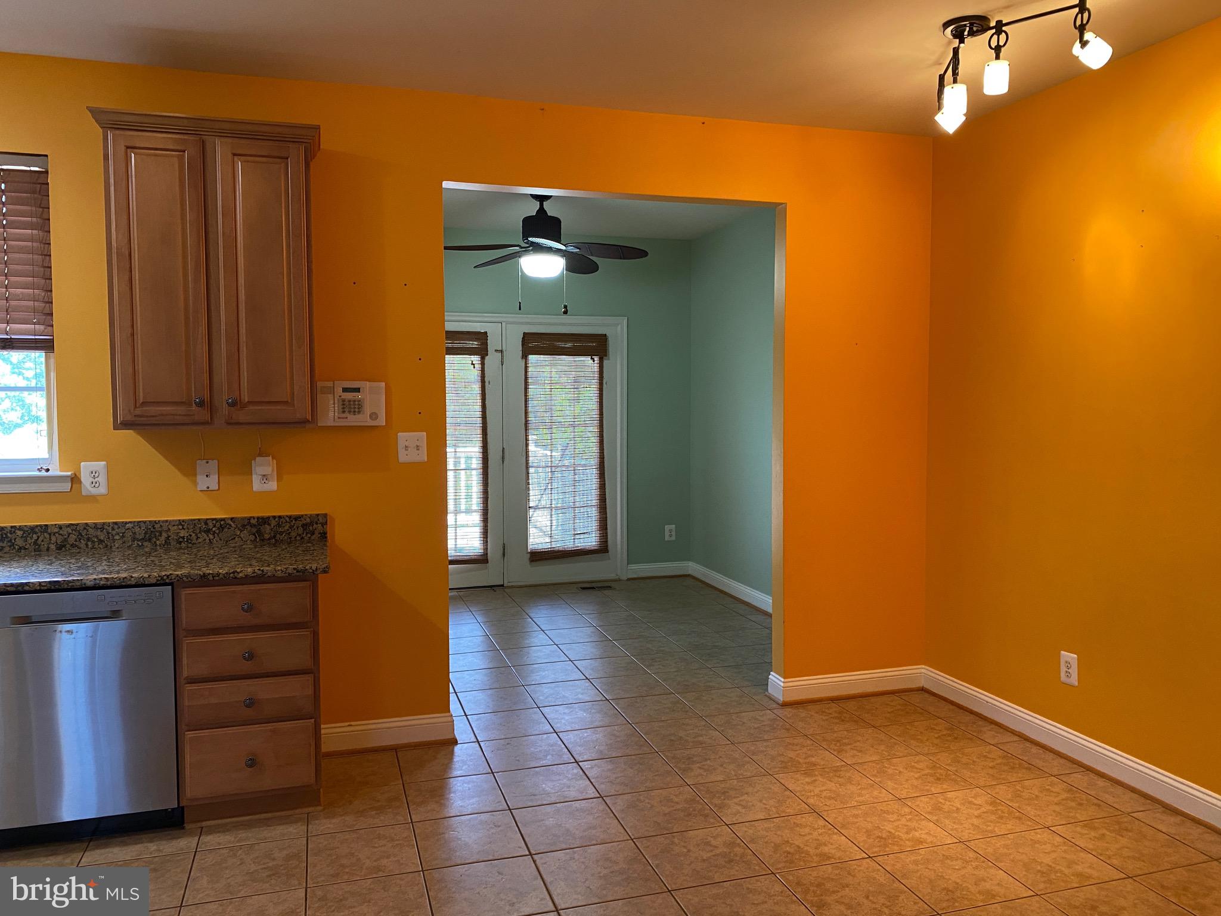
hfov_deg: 67.3
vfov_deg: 53.1
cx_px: 610
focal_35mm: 26
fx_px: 917
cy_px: 458
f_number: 1.8
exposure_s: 1/60
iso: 160
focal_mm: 4.25
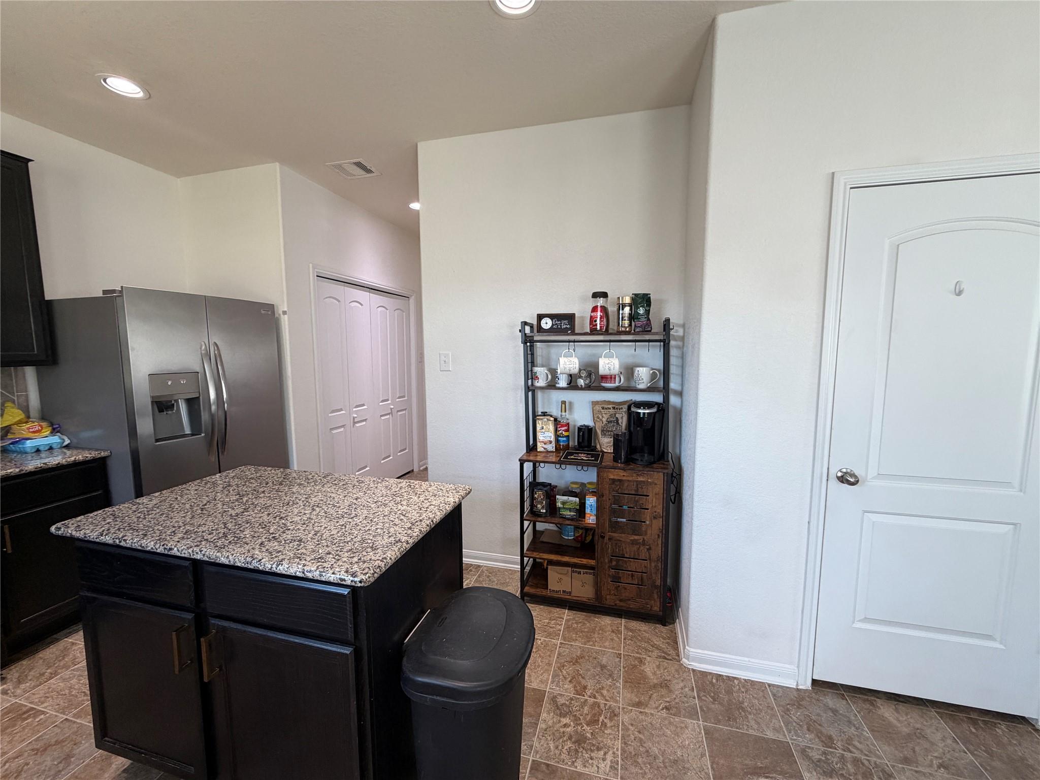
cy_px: 390
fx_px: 421
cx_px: 520
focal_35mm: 14
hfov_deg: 102.1
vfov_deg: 85.7
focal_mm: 2.22
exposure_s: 1/120
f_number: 2.2
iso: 160
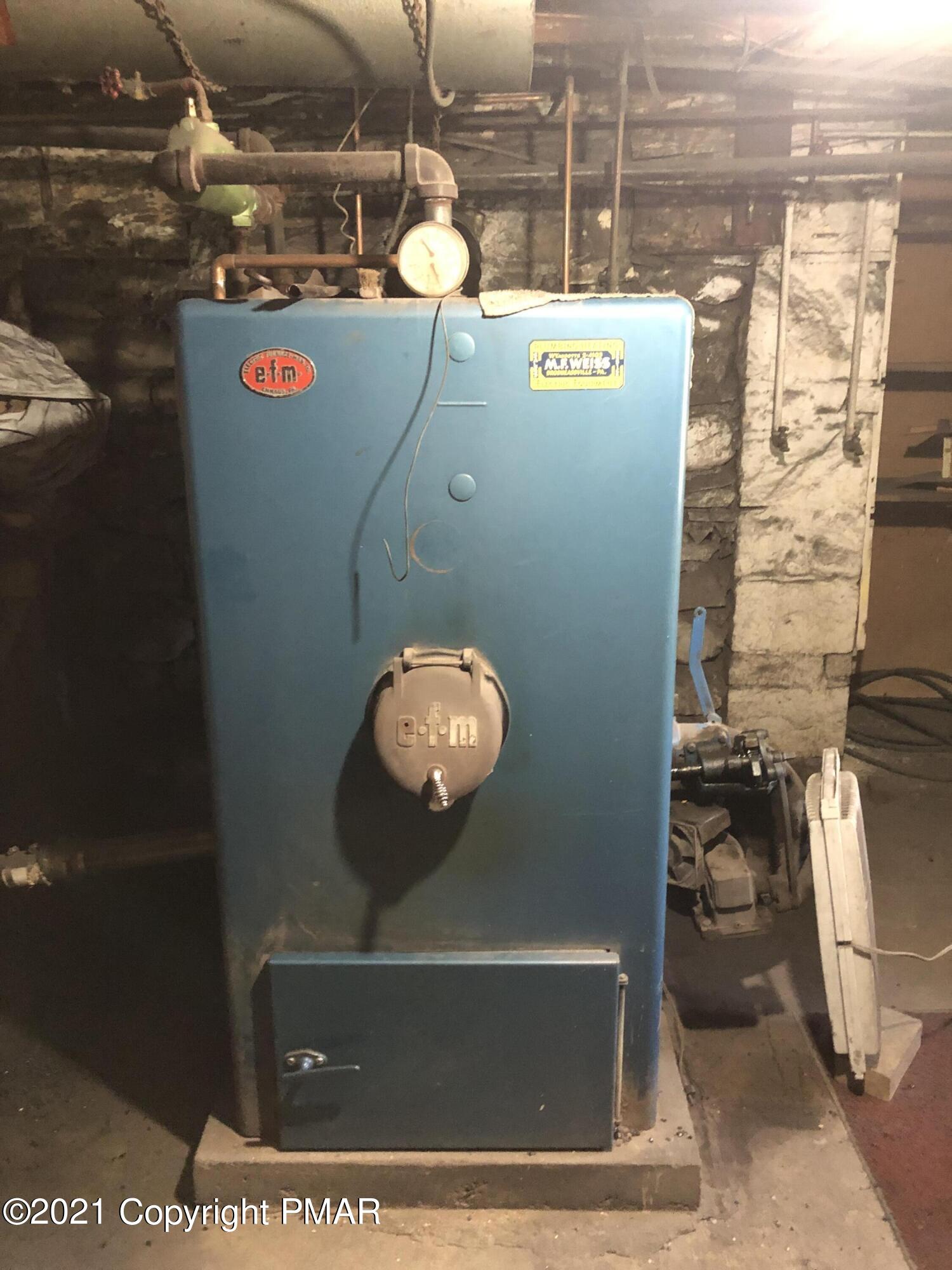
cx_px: 476
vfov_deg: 63.4
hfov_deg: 49.7
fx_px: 1027
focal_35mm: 28
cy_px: 635
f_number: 1.8
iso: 100
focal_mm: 3.99
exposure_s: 1/4
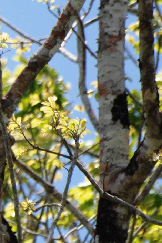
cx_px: -61
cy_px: 150
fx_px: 6898
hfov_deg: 1.3
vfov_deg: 2.0
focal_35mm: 1022
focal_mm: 300
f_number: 5.6
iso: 400
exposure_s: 1/1000
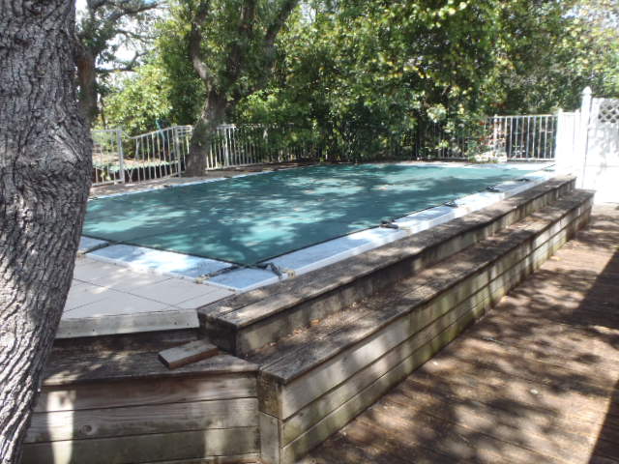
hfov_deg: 63.4
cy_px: 232
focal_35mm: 28
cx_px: 310
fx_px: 501
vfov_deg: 49.7
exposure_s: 1/250
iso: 160
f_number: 3.9
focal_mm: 5
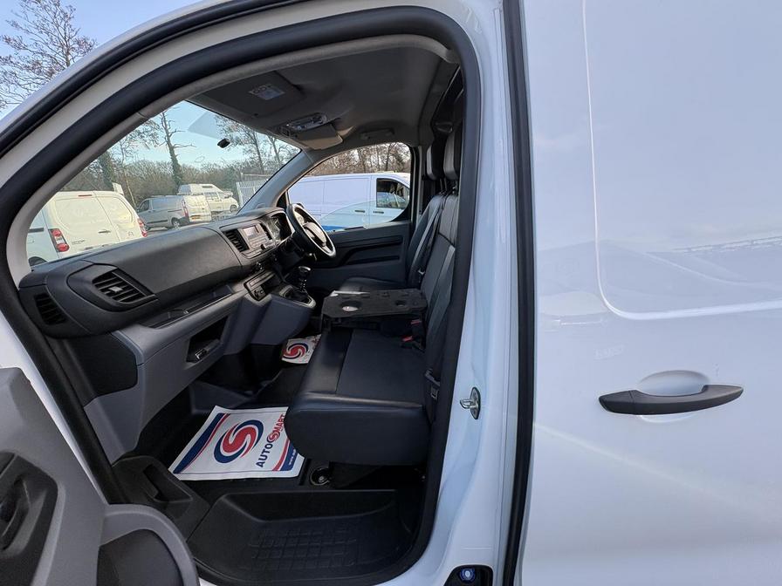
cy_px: 293
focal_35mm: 14
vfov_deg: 85.7
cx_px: 391
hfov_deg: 102.1
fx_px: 316
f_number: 2.2
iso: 50
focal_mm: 2.22
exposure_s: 1/124
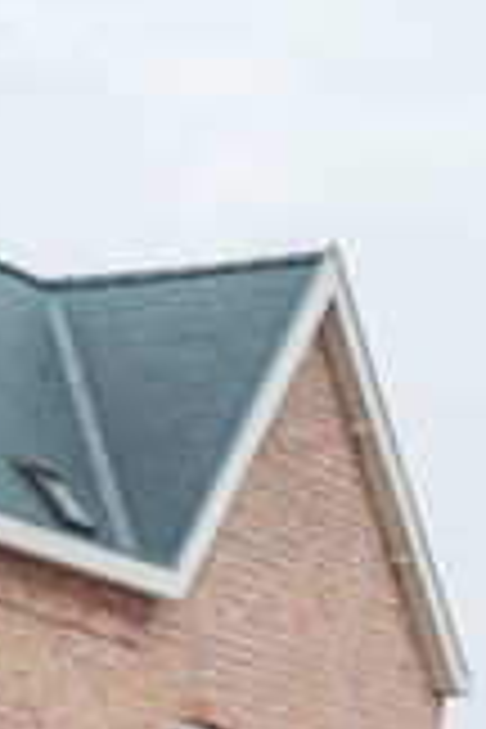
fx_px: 4799
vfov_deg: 8.5
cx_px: 72
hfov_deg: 5.8
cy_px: 1062
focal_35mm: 237
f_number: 4.5
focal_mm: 50
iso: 400
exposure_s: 1/125
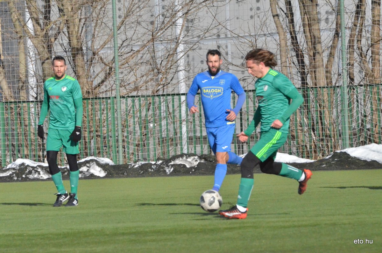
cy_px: 126
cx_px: 191
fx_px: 4765
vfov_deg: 3.0
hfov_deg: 4.6
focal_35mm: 450
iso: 6400
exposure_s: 1/8000
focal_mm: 300
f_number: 14
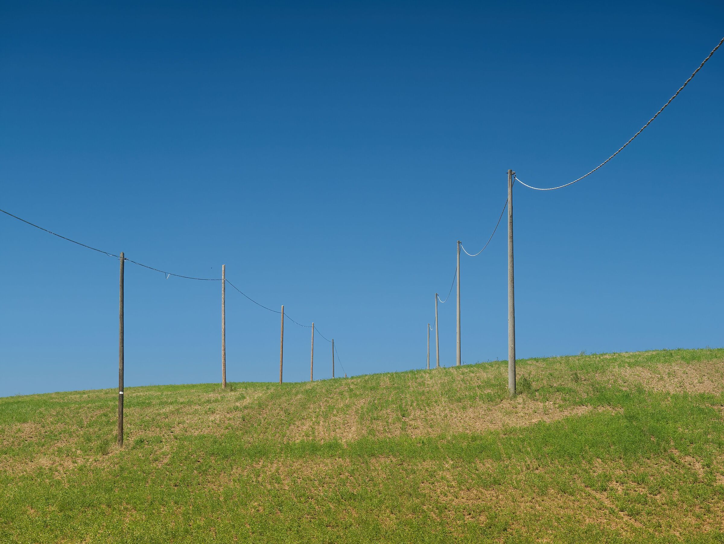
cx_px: 362
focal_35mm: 80
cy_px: 272
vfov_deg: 18.5
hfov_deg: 24.4
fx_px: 1675
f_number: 5.6
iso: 200
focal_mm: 40
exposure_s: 1/1000
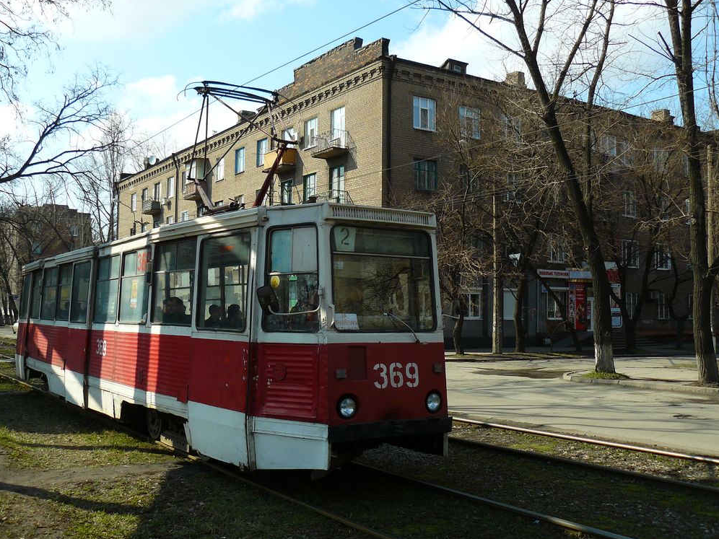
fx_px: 769
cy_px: 269
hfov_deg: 50.1
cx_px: 357
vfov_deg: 38.7
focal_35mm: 37
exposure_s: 1/1000
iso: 100
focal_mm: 6
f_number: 2.8
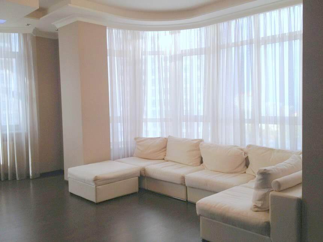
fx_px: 327
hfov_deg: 52.6
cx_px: 162
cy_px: 121
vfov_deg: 40.7
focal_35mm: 35
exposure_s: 1/178
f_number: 2.4
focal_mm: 4.28
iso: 50
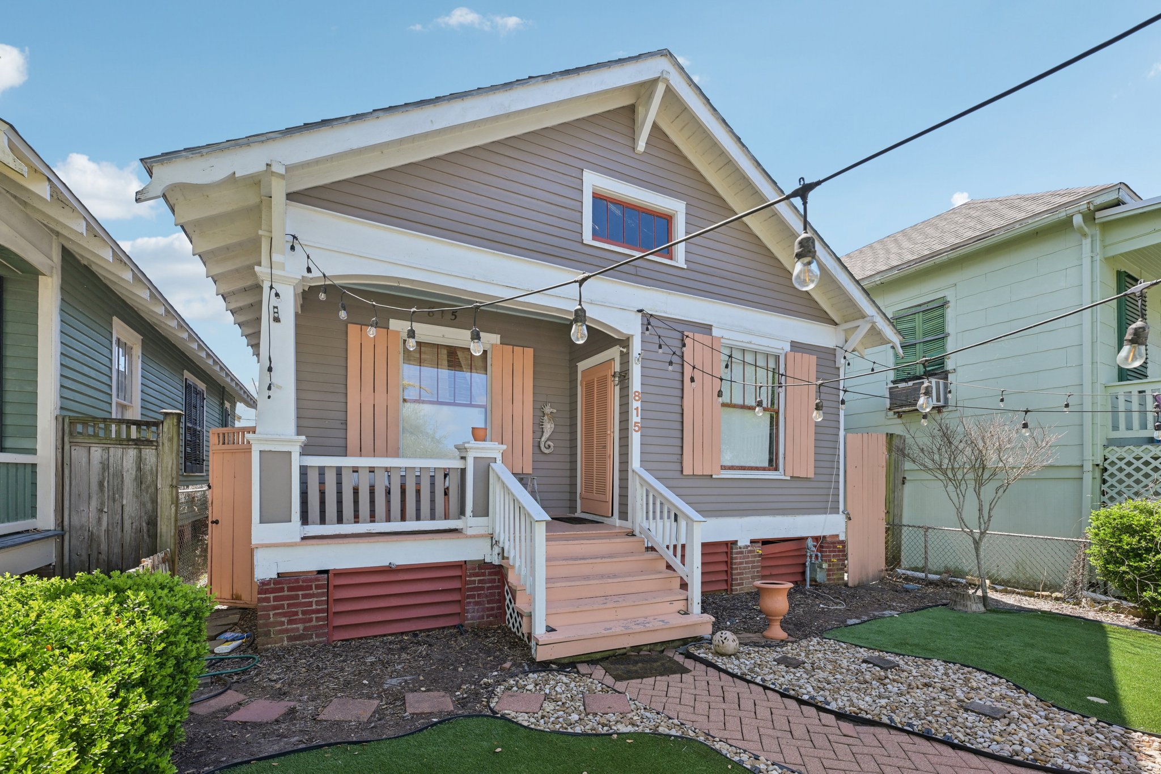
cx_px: 580
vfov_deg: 81.2
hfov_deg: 104.3
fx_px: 451
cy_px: 387
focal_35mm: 14
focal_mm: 14
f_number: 7.1
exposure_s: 1/400
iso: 400
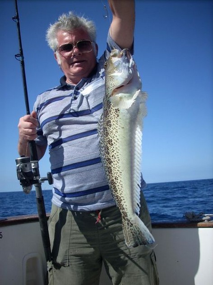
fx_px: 304
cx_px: 106
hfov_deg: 38.6
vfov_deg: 50.2
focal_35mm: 37
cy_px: 142
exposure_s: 1/338
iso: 64
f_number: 5.6
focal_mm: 6.2
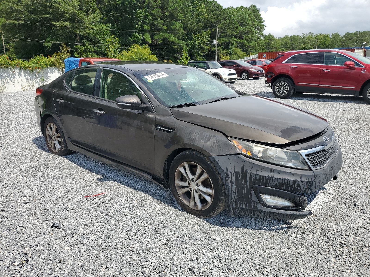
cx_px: 185
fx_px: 278
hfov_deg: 67.3
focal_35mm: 26
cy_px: 138
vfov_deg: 53.1
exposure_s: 1/3333
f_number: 1.5
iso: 50
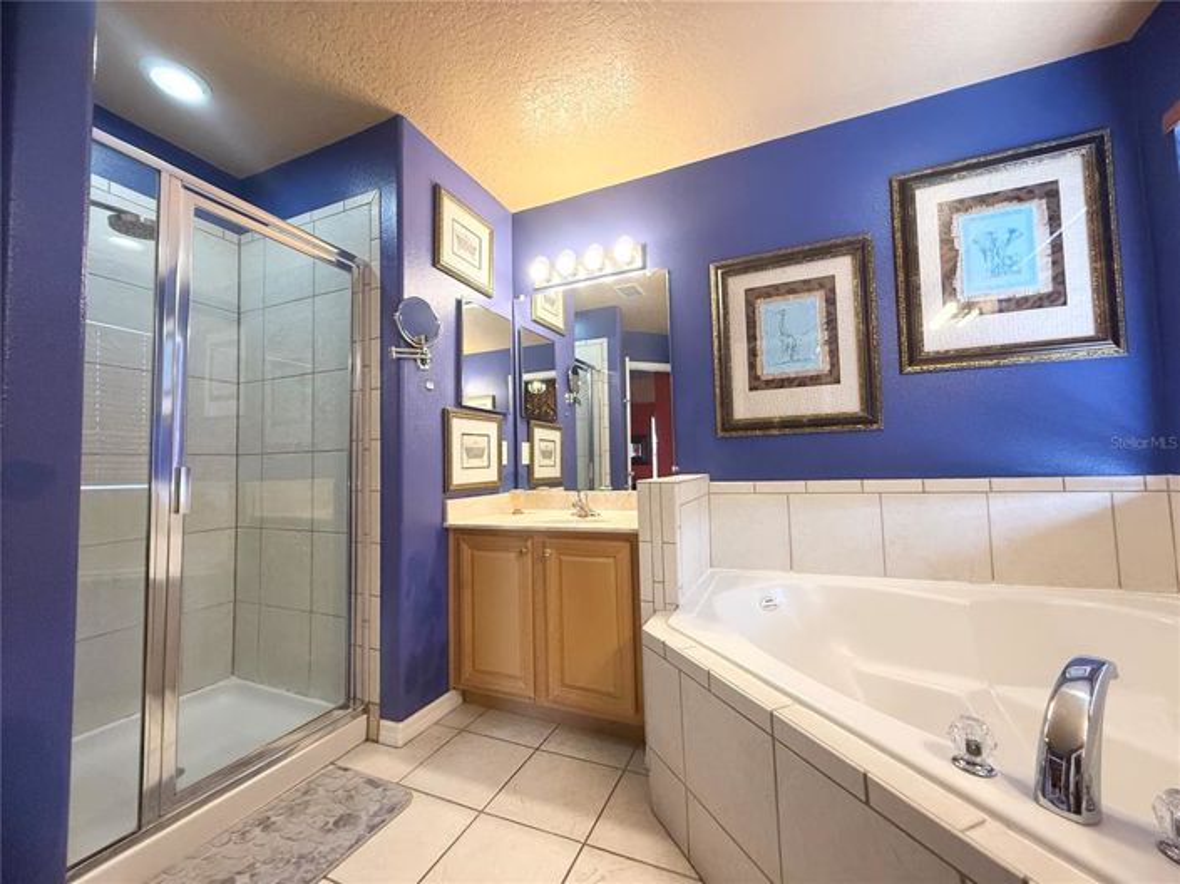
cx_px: 590
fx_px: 477
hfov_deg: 102.1
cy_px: 442
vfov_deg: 85.6
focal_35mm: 14
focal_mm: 2.22
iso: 400
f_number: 2.2
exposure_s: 1/120
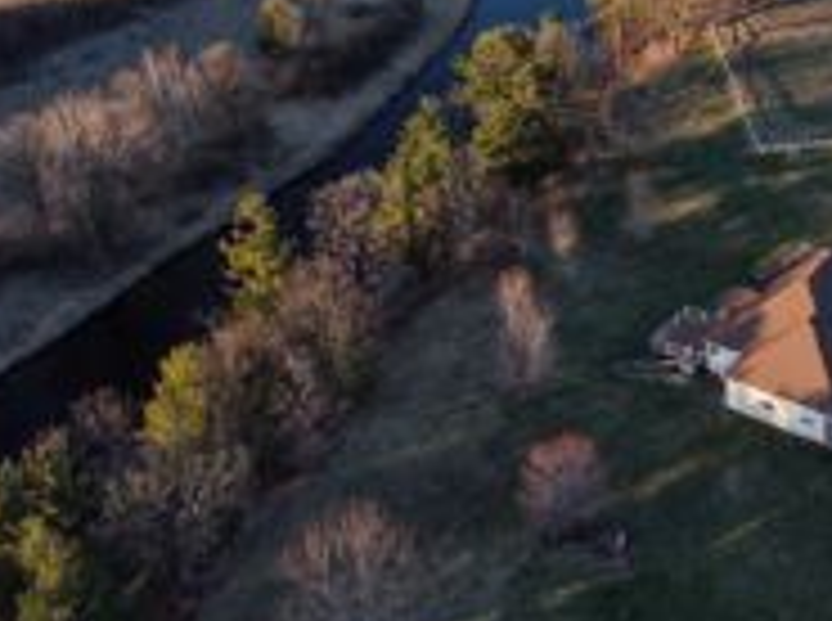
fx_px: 1247
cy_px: 45
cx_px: 742
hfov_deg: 34.9
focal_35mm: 52
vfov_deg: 26.8
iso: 400
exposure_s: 1/1500
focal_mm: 8.67
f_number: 1.8
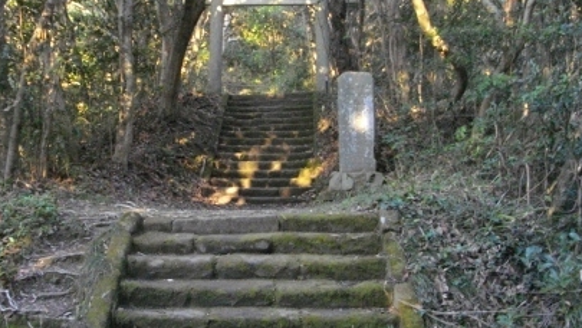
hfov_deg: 47.3
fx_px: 664
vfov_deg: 27.7
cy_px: 140
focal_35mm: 43
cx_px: 260
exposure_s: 1/80
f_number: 2.9
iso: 800
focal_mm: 5.7
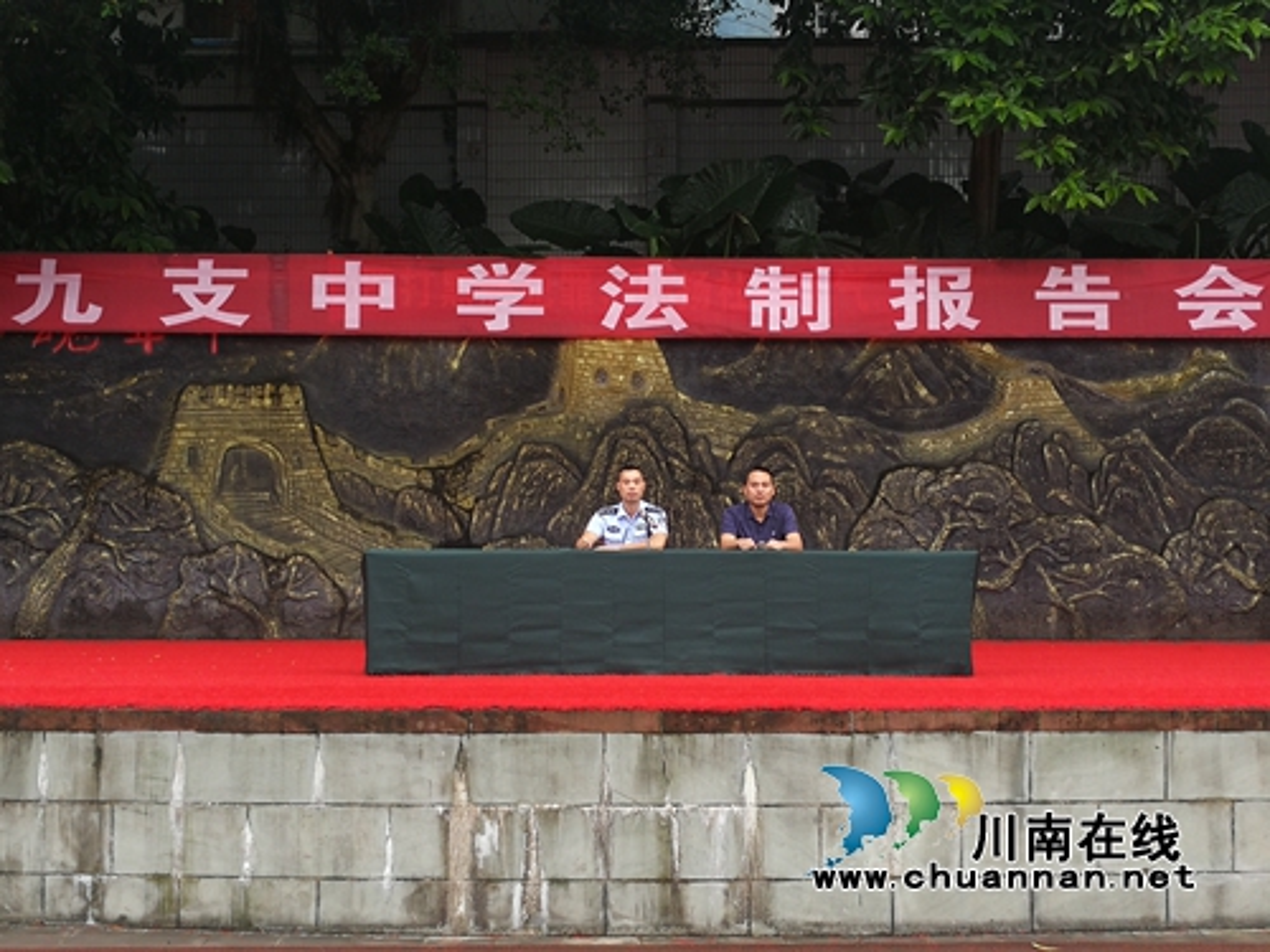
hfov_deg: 44.8
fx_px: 1541
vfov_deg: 34.3
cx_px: 635
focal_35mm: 42
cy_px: 476
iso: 100
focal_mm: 3.95
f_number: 2.2
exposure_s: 1/50
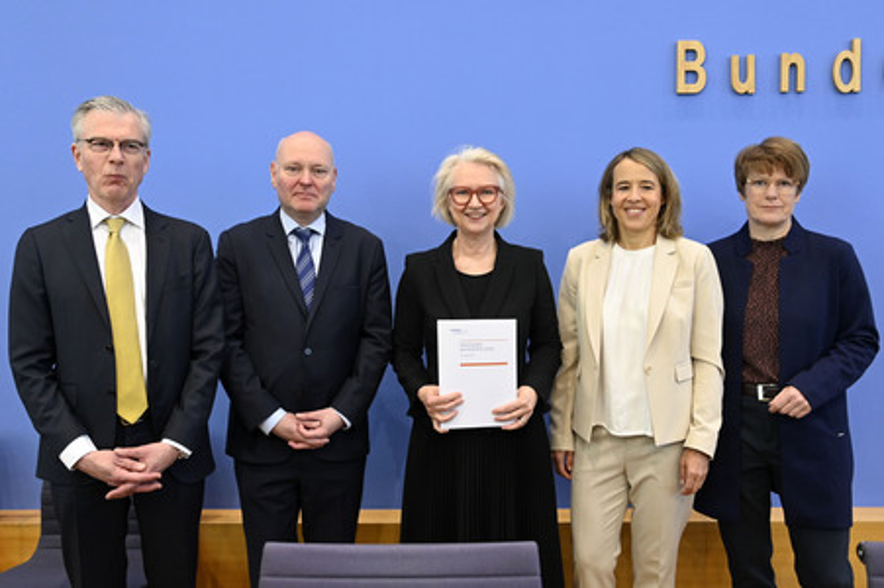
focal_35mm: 31
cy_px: 294
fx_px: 761
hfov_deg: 60.3
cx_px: 442
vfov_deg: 42.3
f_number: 5
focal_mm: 31
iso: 4000
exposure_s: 1/400
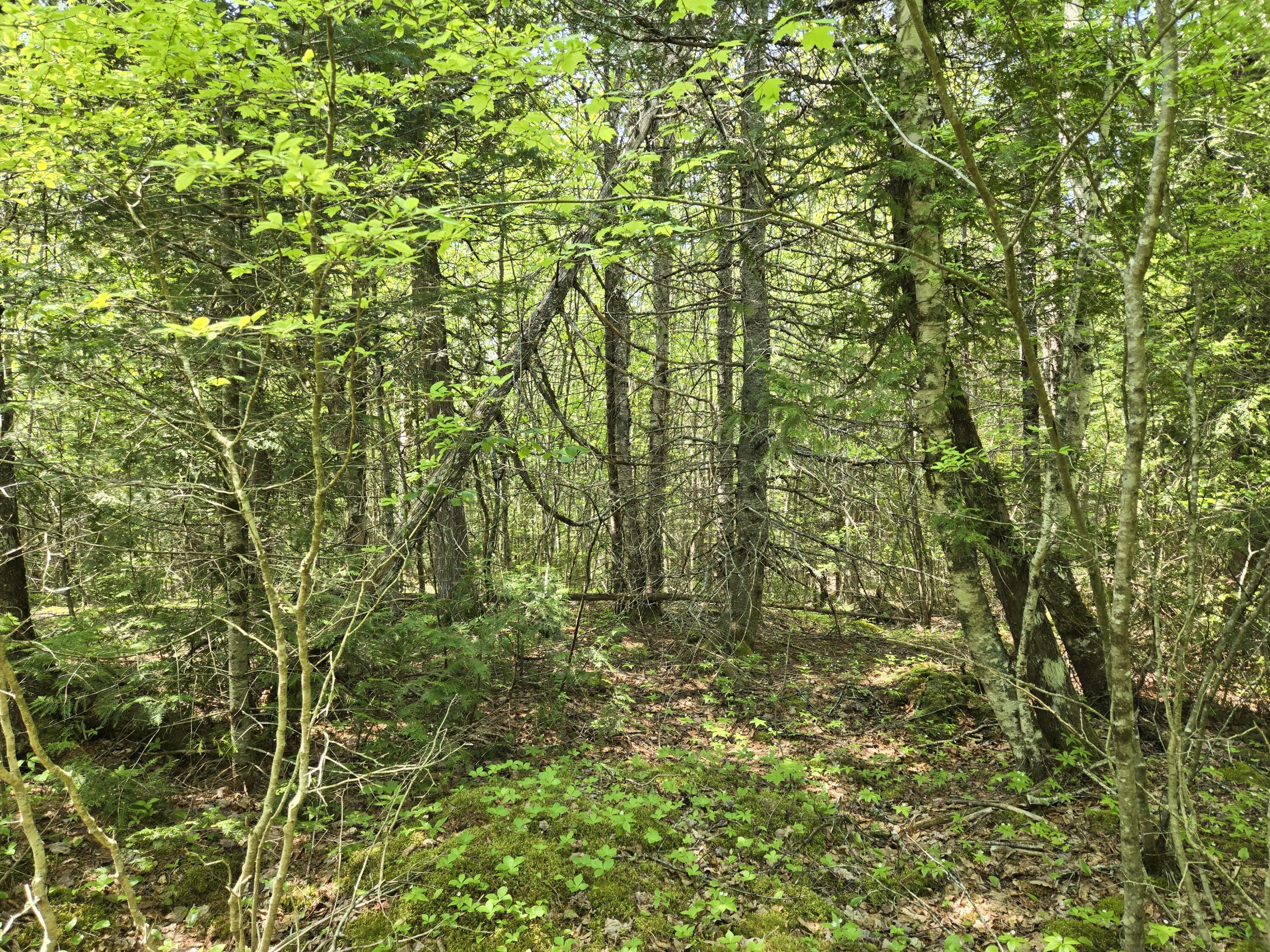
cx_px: 635
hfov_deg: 73.9
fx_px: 844
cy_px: 476
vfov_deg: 58.9
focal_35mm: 23
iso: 50
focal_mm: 5.4
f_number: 1.8
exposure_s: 1/180
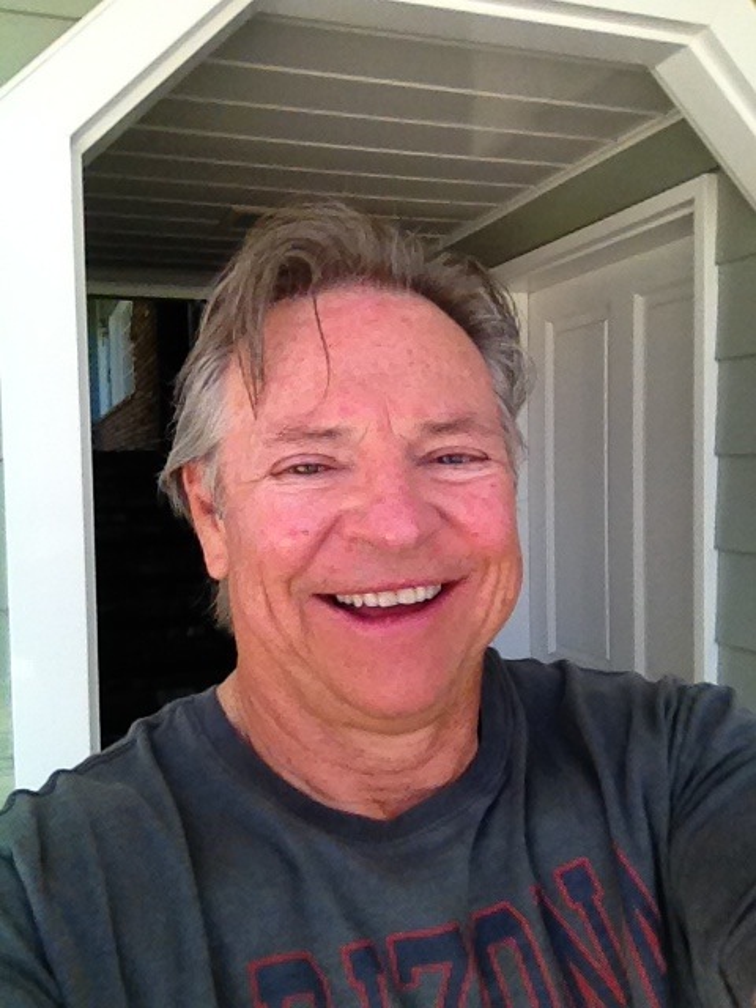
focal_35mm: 35
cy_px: 504
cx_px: 378
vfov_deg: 52.6
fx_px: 1019
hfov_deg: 40.7
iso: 125
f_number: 2.4
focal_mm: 1.85
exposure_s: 1/692
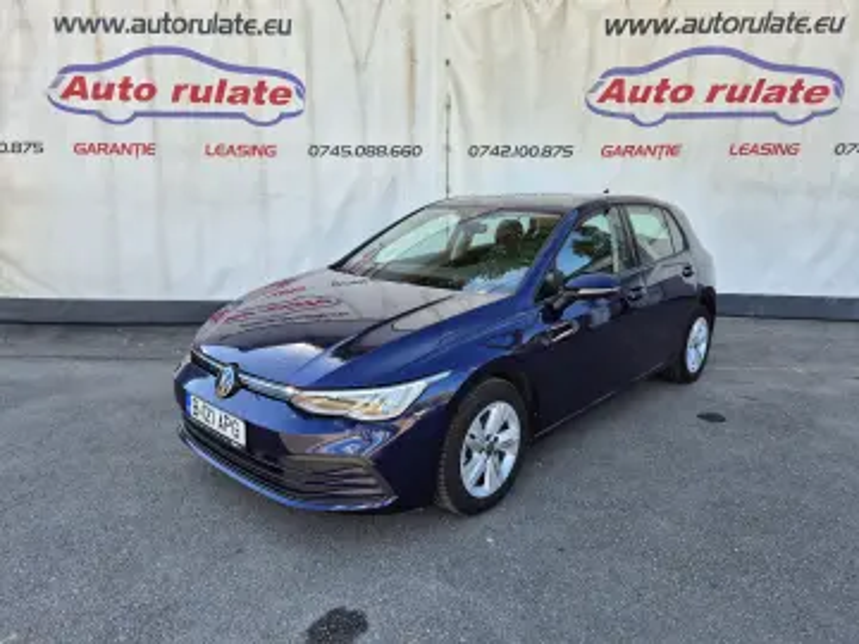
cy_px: 322
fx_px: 571
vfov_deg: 58.9
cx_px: 430
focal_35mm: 23
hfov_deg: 73.9
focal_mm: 5.4
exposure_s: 1/293
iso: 25
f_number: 1.8
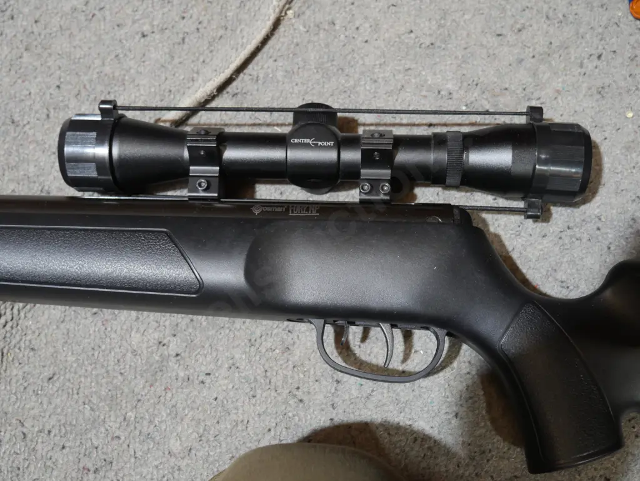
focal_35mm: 44
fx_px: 814
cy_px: 240
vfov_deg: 32.9
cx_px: 320
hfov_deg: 42.9
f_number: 4.7
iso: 800
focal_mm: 22
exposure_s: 1/60
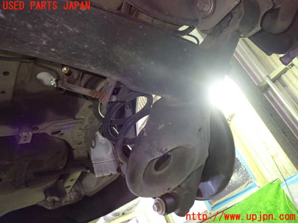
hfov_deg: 60.0
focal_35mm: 30
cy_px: 112
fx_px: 258
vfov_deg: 46.8
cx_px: 149
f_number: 2.3
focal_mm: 5.4
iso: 800
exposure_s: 1/30
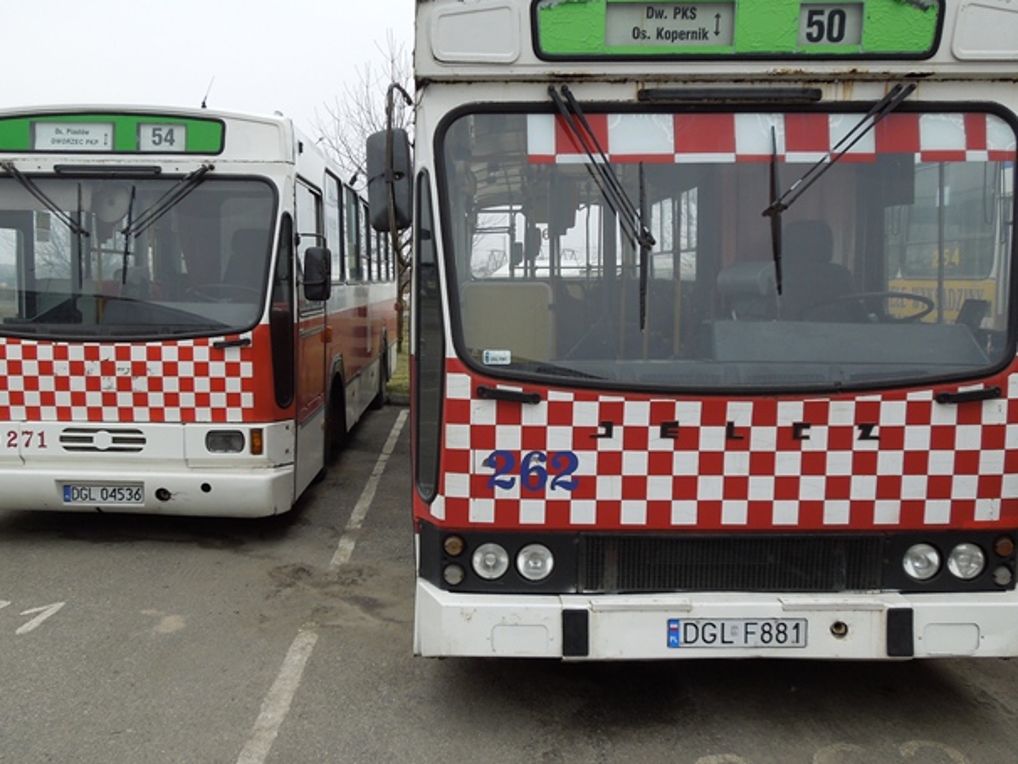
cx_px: 470
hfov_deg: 55.3
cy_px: 364
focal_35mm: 33
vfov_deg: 43.0
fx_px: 971
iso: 100
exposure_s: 1/200
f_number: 3.3
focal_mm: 4.5
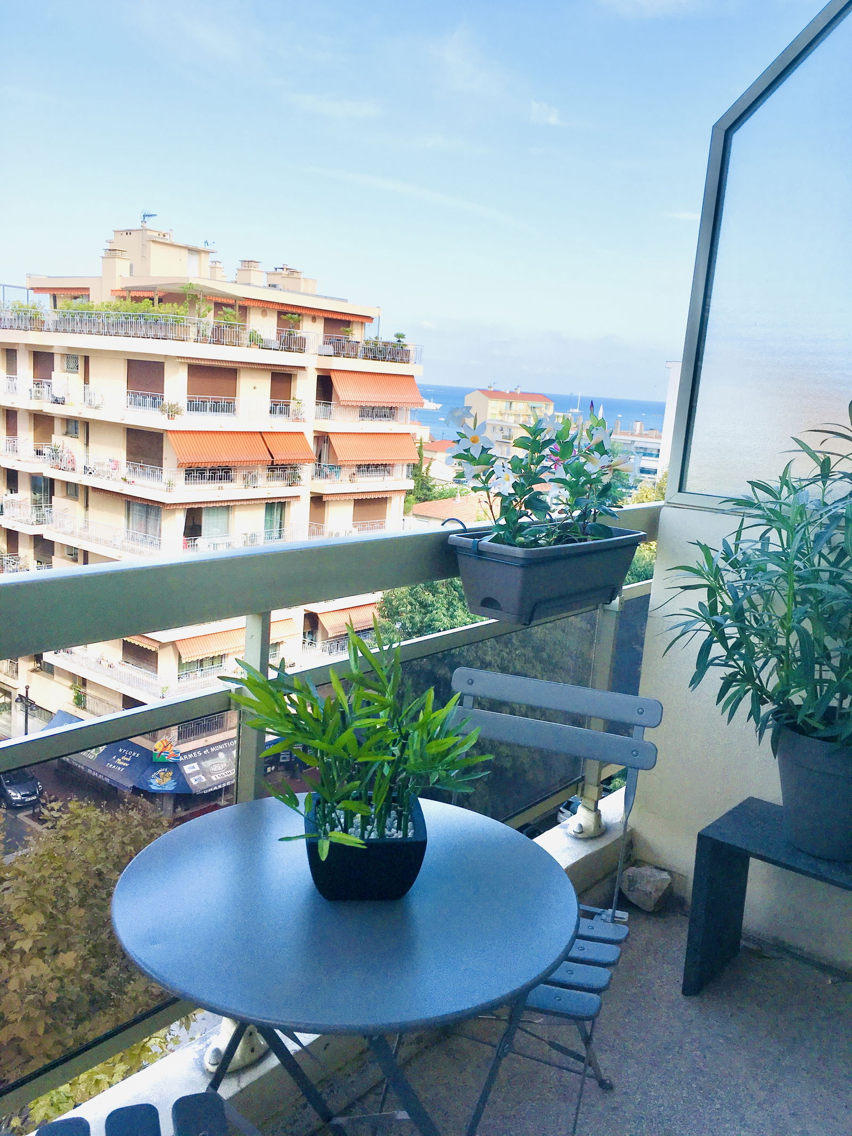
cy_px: 568
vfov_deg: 61.7
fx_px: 952
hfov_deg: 48.2
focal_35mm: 29
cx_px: 426
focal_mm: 4.15
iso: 25
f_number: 2.2
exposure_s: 1/818
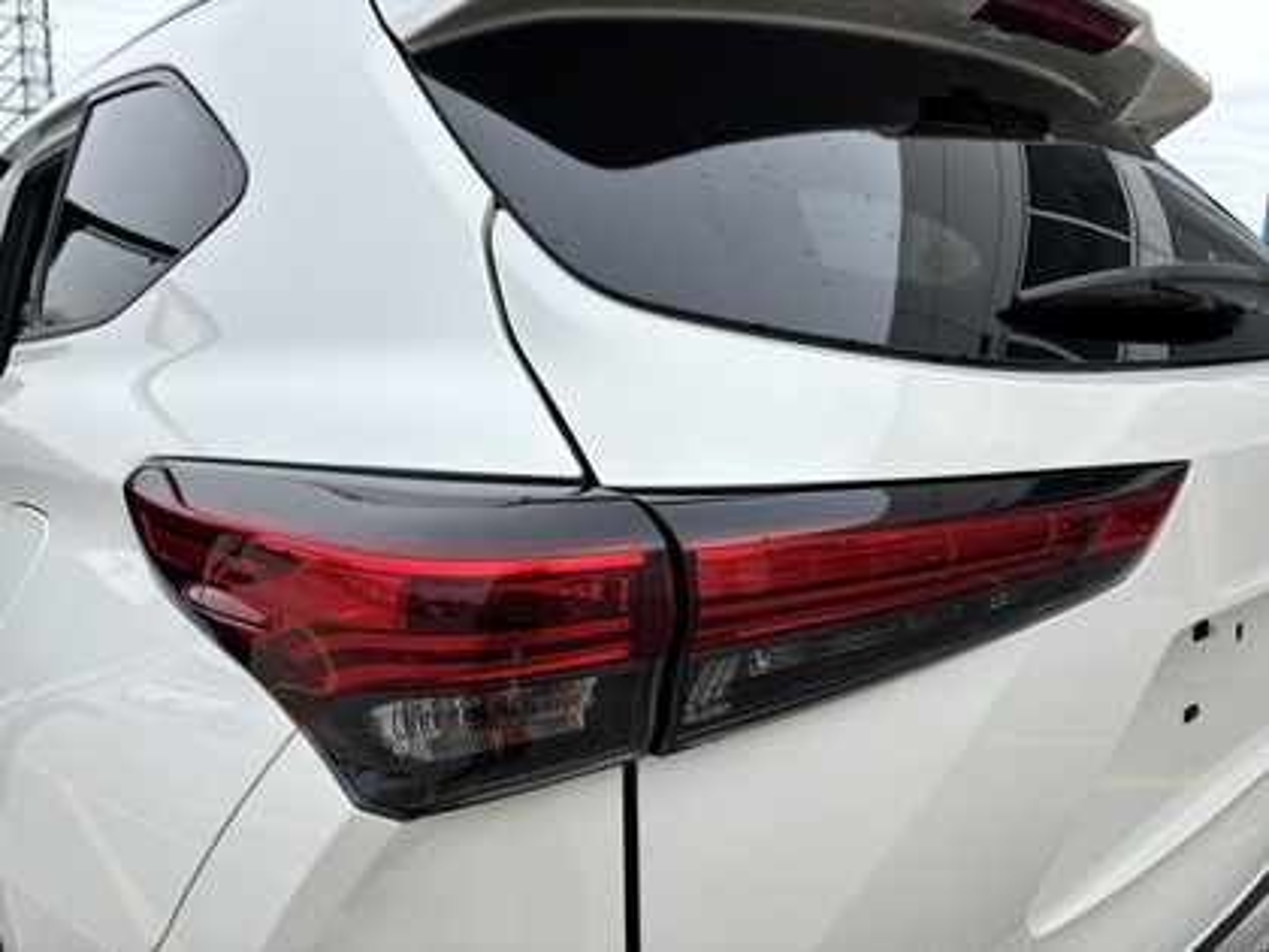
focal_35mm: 26
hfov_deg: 67.3
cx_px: 634
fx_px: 953
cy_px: 476
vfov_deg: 53.1
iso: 50
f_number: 1.6
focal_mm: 5.96
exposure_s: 1/2193
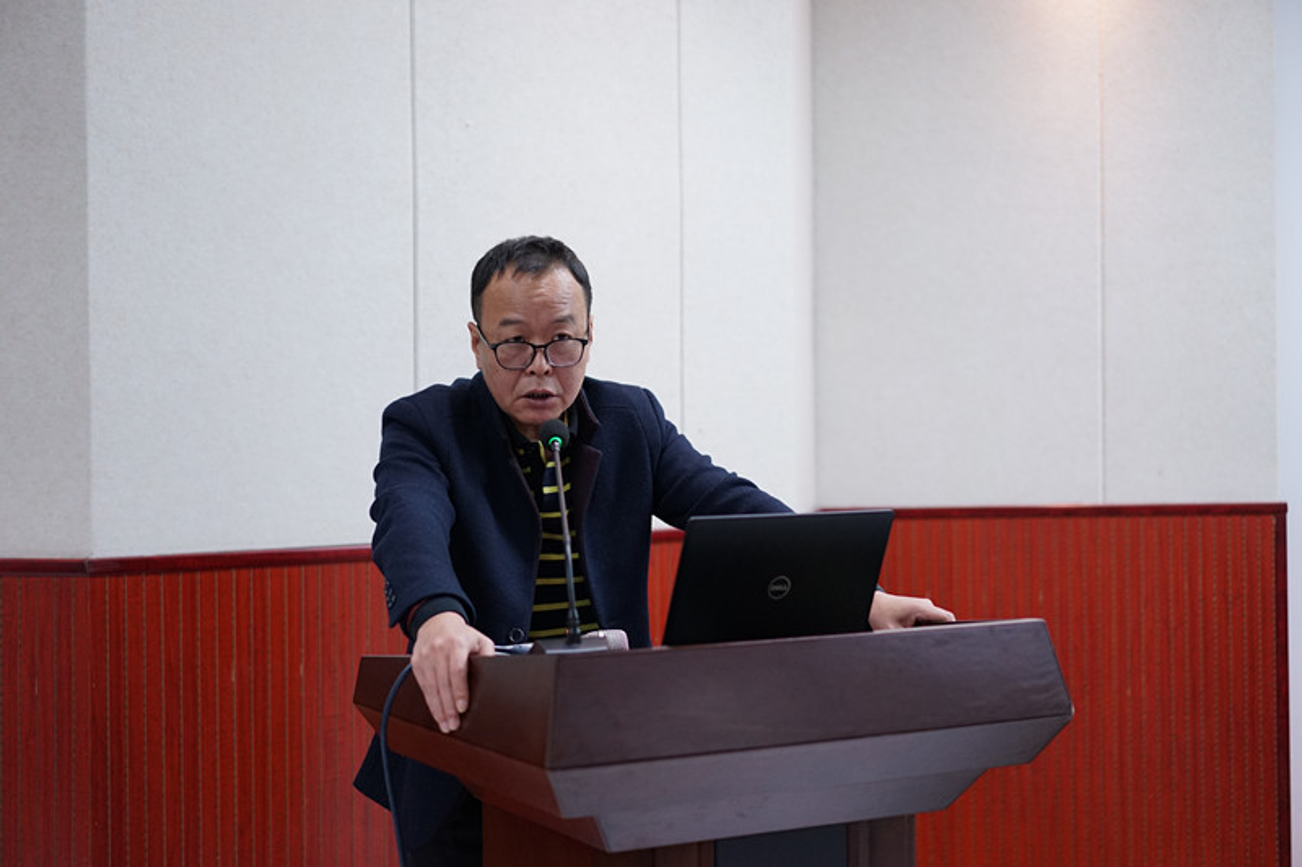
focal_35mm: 55
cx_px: 651
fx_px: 1989
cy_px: 434
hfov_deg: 36.3
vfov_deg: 24.6
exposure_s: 1/250
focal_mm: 55
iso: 1250
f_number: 2
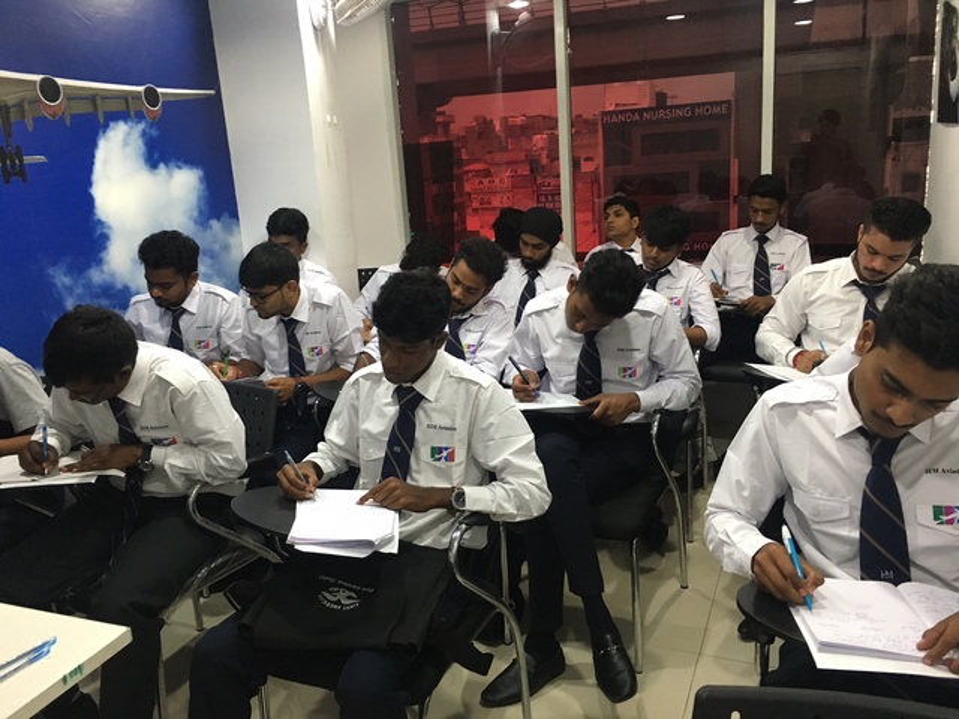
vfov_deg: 48.2
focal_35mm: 29
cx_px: 480
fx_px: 803
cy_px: 360
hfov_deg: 61.7
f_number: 2.2
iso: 200
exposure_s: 1/20
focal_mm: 4.15
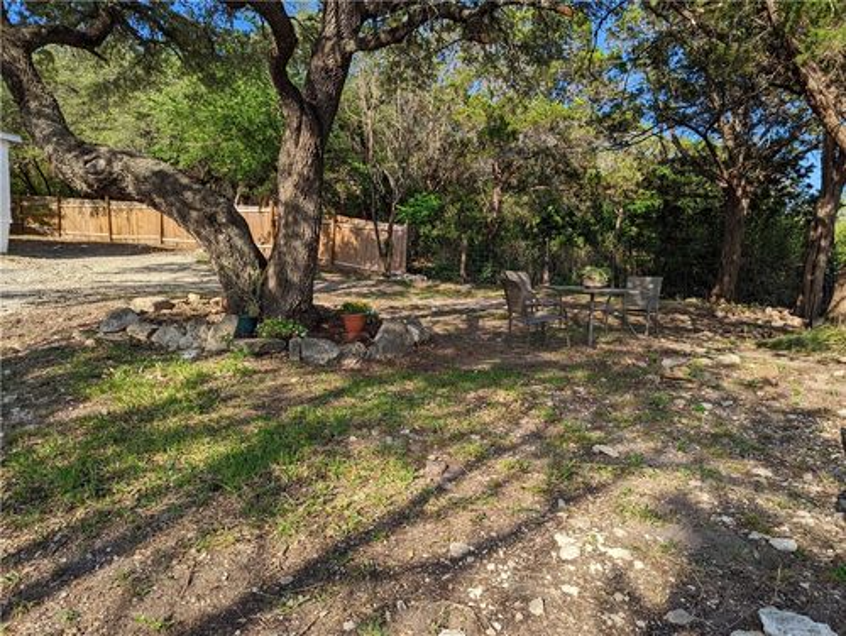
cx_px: 423
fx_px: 587
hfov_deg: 71.5
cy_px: 318
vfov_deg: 56.9
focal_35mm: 24
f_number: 1.85
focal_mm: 6.81
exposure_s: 1/1078
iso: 39
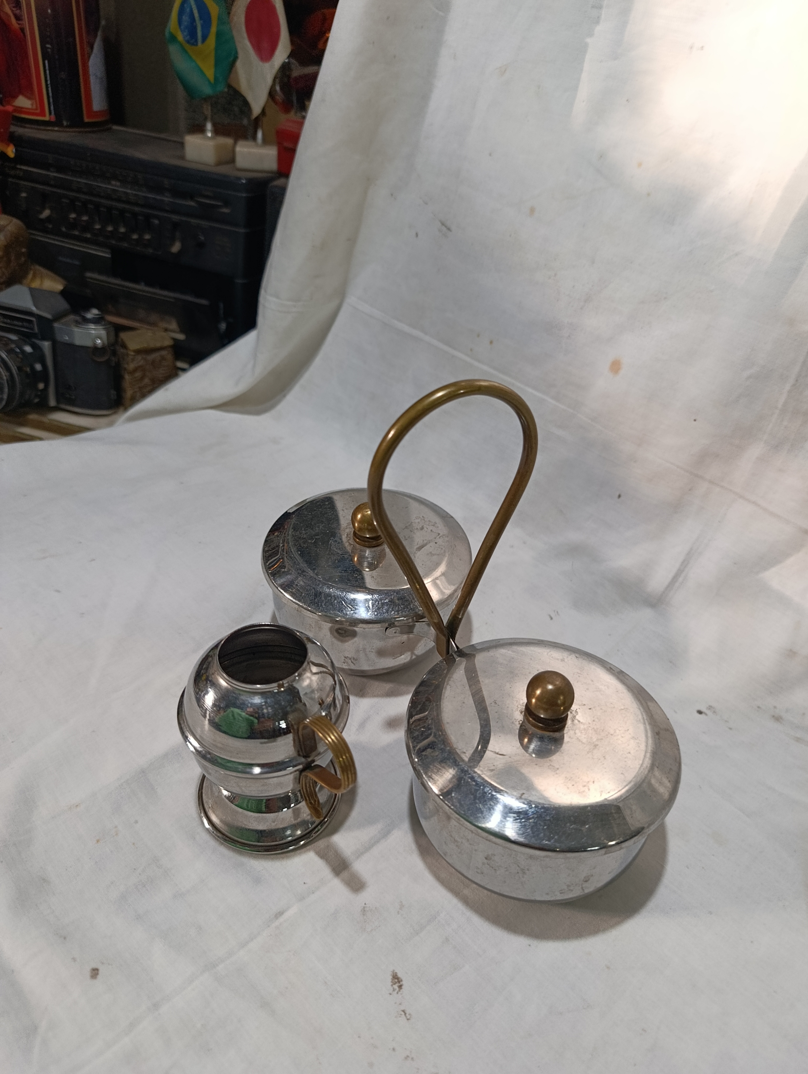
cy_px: 537
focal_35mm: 23
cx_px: 404
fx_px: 714
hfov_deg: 59.0
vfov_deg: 73.8
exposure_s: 1/100
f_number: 1.65
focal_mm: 6.11
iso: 748
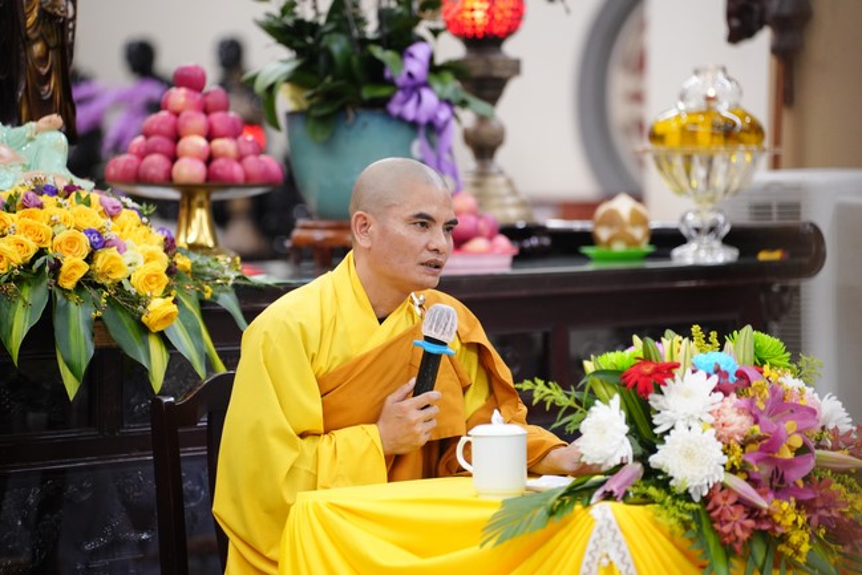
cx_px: 431
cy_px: 288
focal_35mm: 150
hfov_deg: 13.7
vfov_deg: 9.2
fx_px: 3592
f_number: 2.8
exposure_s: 1/100
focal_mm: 150
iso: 3200
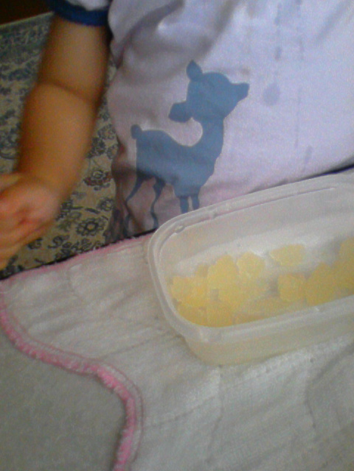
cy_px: 236
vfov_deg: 61.7
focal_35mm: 29
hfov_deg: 48.2
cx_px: 177
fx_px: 395
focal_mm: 1.5
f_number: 2.8
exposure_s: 1/23.8
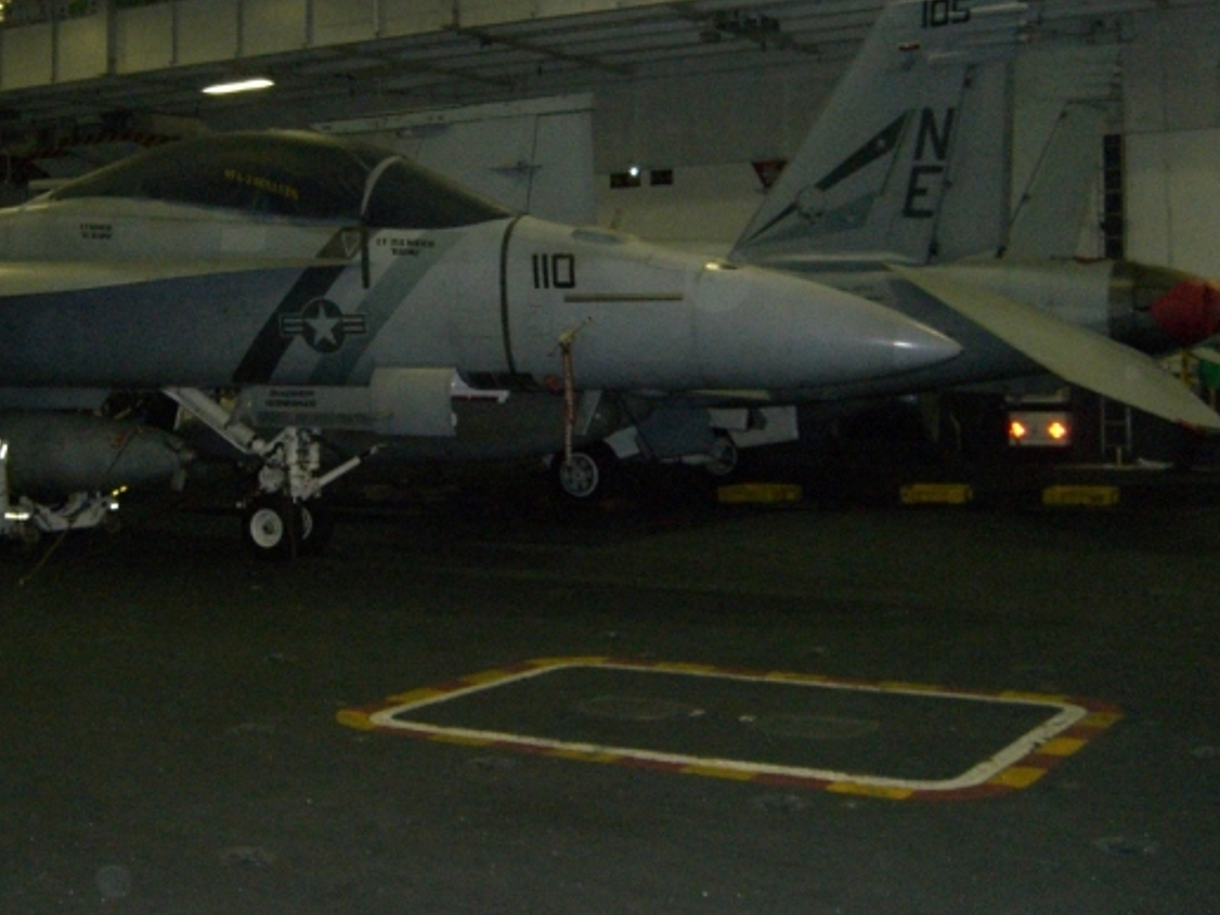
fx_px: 1727
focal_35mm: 49
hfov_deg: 38.6
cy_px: 337
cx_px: 449
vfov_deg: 29.5
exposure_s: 1/60
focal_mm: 7.9
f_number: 2.8
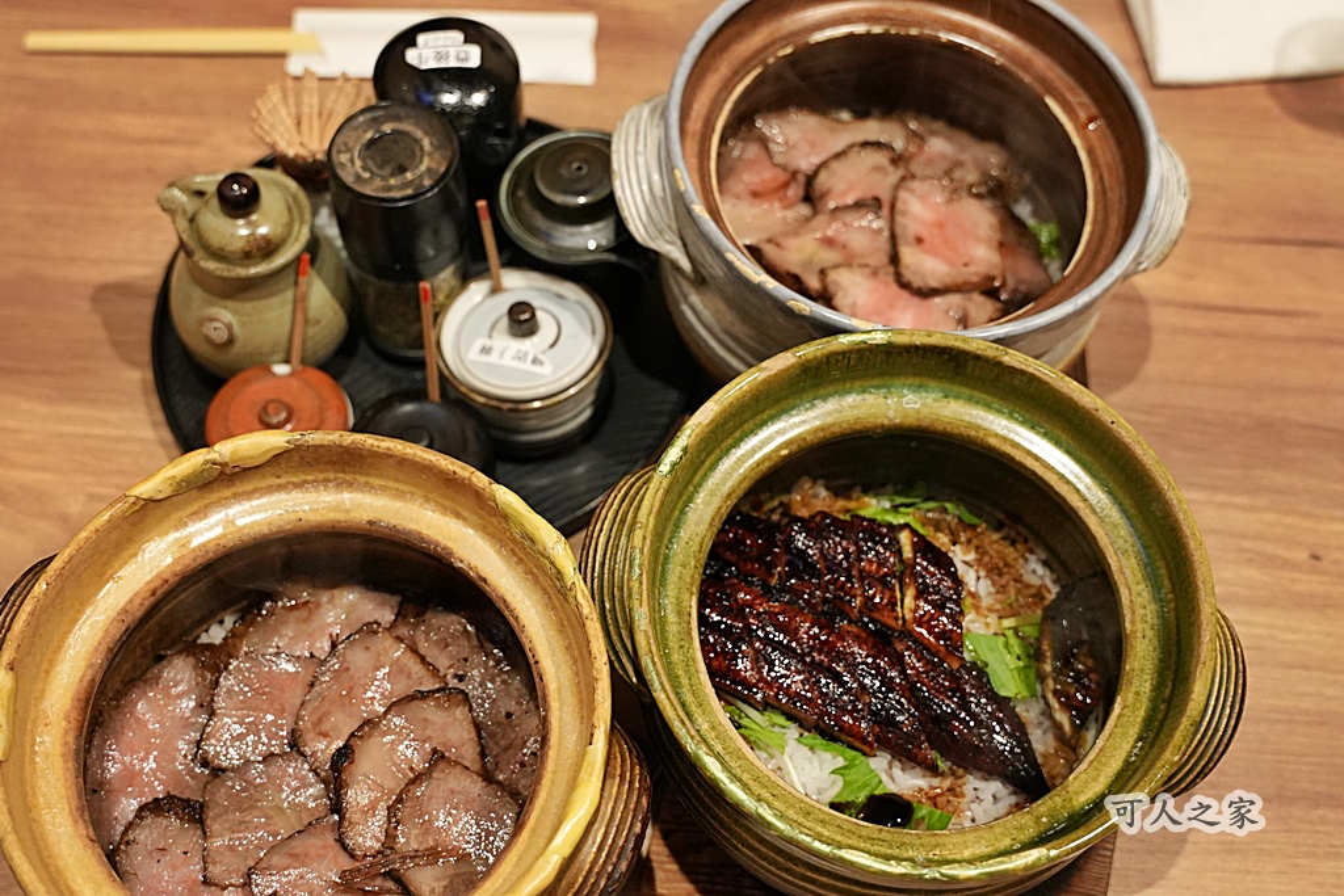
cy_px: 448
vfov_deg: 28.1
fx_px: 1792
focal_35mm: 48
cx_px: 672
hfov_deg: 41.1
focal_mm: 32.2
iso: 3200
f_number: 3.2
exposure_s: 1/60
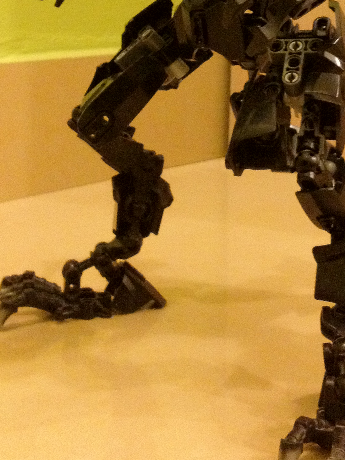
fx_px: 1037
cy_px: 48
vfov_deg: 24.3
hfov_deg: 18.8
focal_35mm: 78
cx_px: 229
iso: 500
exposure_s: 1/15
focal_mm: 4.28
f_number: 2.4
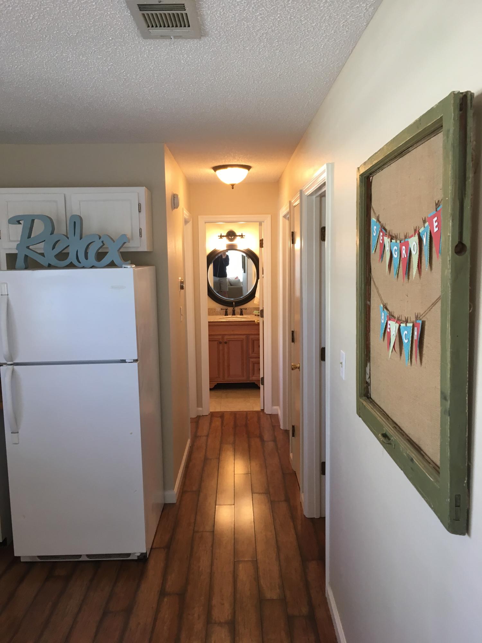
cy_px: 322
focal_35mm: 29
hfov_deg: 48.2
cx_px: 241
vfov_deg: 61.7
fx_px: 538
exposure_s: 1/30
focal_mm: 4.15
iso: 50
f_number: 2.2
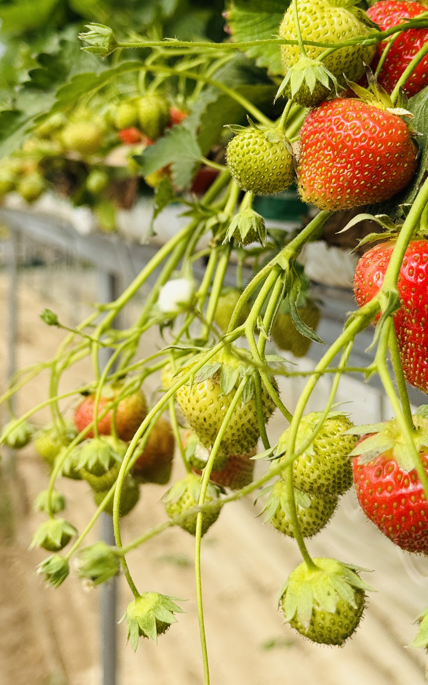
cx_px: 229
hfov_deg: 19.7
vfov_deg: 31.0
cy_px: 293
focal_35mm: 66
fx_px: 1232
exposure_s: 1/3096
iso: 64
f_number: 1.78
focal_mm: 6.76
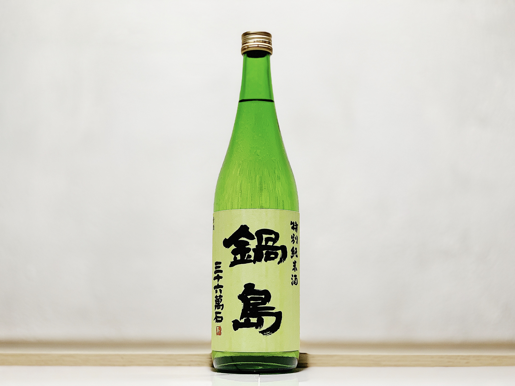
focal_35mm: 52
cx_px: 258
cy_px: 193
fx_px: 774
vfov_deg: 28.0
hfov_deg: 36.8
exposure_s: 1/95
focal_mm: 6
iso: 125
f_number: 2.4
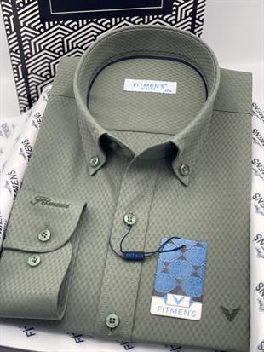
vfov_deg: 36.8
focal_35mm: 52
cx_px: 132
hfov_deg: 28.0
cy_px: 176
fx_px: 528
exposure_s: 1/122
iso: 32
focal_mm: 6
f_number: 2
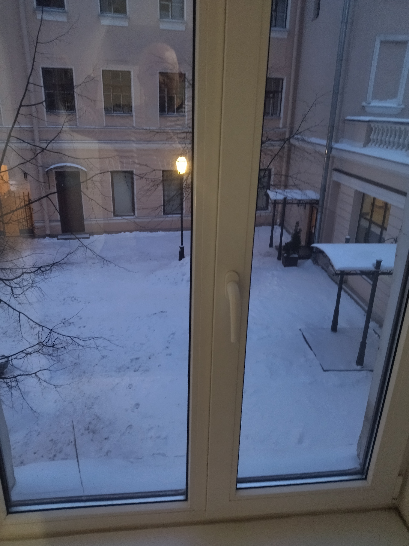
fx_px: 425
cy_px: 273
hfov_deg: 51.4
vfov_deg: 65.3
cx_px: 204
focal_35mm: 27
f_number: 1.79
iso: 478
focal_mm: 4.74
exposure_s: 1/17
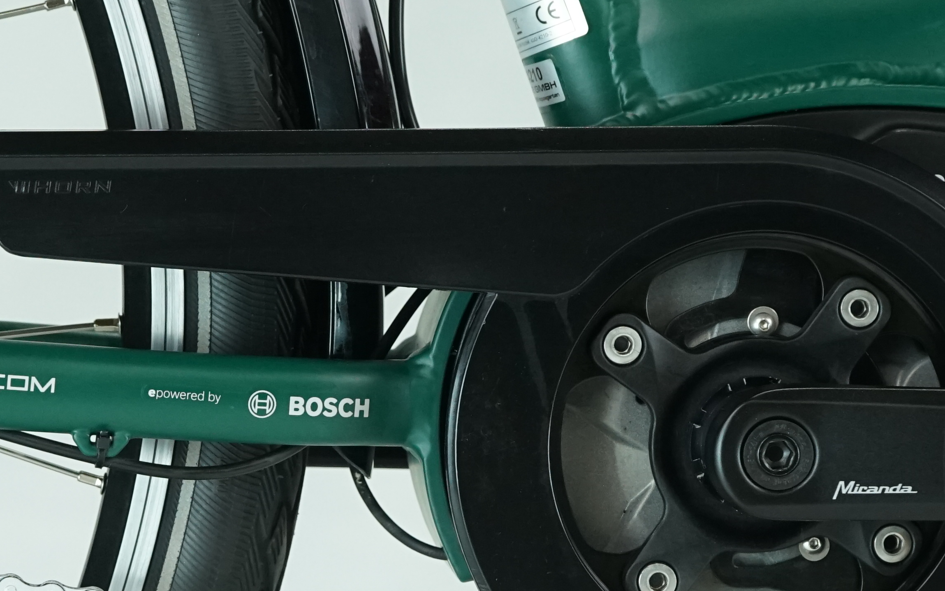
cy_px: 455
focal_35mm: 157
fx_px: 4043
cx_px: 206
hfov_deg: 13.3
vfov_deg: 8.3
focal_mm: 59
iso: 1600
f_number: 5.6
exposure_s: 1/200
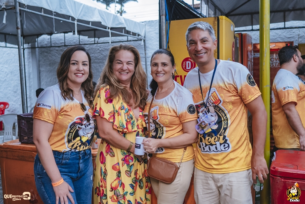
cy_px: 102
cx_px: 152
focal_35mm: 36
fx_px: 305
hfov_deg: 53.1
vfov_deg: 36.9
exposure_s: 1/1250
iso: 2500
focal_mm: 24
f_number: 2.5
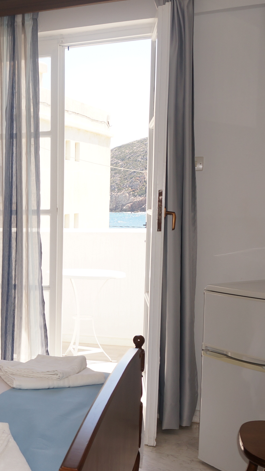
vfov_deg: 40.4
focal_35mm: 51
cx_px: -102
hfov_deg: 20.9
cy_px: 279
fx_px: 637
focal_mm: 16
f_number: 5.6
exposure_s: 1/160
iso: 100
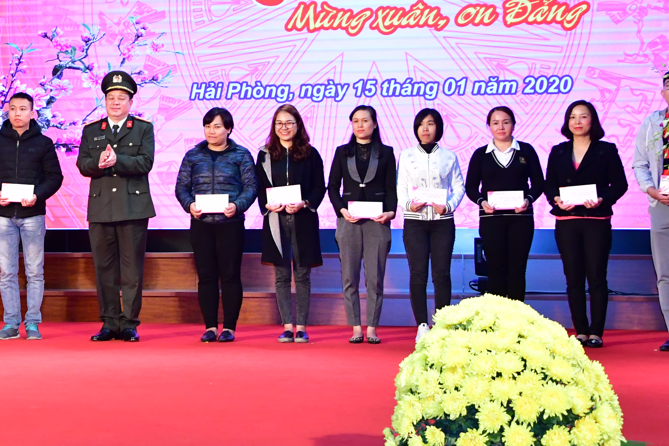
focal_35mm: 93
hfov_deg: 21.6
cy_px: 102
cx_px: 128
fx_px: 1728
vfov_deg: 14.6
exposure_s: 1/200
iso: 2500
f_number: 5.6
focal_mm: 32
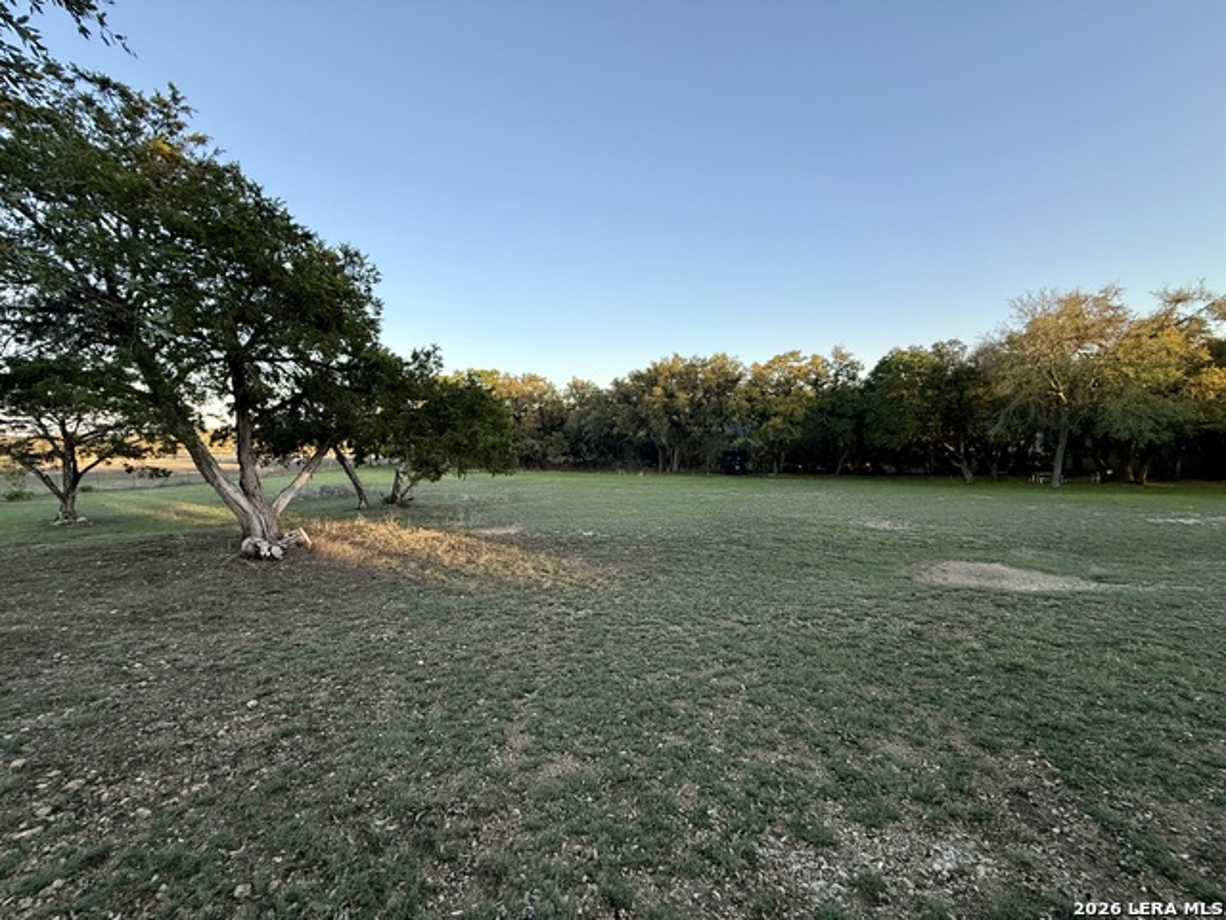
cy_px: 460
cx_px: 613
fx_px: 496
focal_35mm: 14
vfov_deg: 85.7
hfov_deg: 102.1
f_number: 2.2
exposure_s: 1/346
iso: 50
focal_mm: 2.22
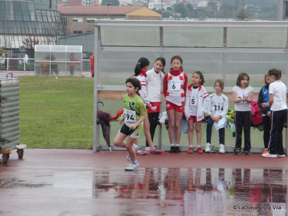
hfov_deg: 8.5
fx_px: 1930
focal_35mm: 232
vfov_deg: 6.4
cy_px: 108
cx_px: 144
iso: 800
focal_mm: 41
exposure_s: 1/400
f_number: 4.4
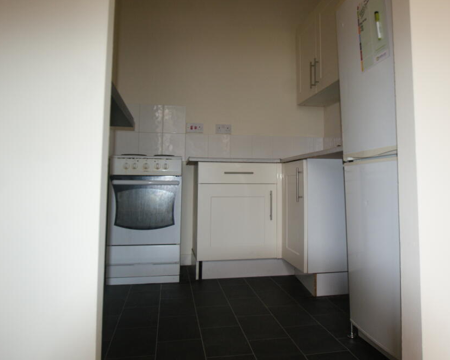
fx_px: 373
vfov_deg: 51.5
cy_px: 185
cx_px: 265
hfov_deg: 61.8
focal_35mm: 28
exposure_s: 1/60
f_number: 5.6
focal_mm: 16
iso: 400
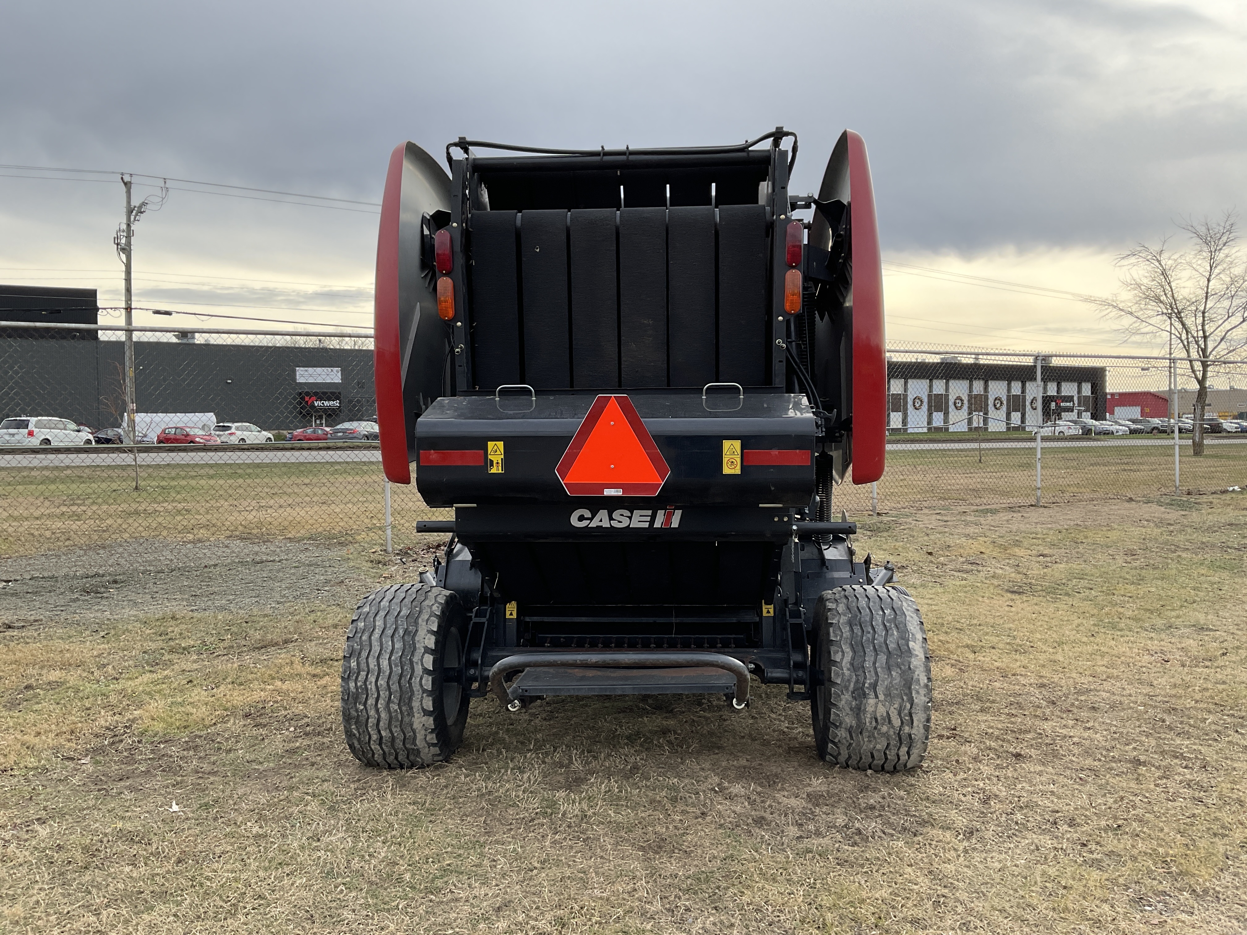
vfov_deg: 48.2
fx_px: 1045
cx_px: 624
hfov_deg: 61.7
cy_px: 468
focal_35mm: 29
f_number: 1.8
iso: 16
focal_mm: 3
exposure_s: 1/534
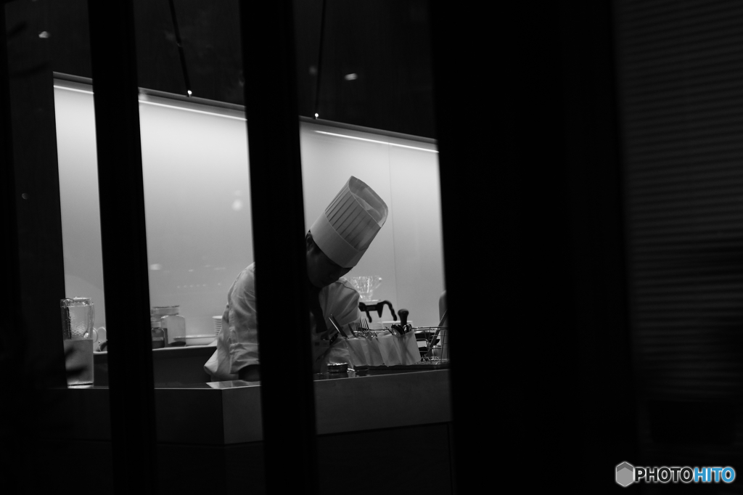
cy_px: 248
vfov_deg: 13.0
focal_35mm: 105
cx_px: 372
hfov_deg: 19.5
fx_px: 2166
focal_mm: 70
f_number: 3.5
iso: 640
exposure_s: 1/125
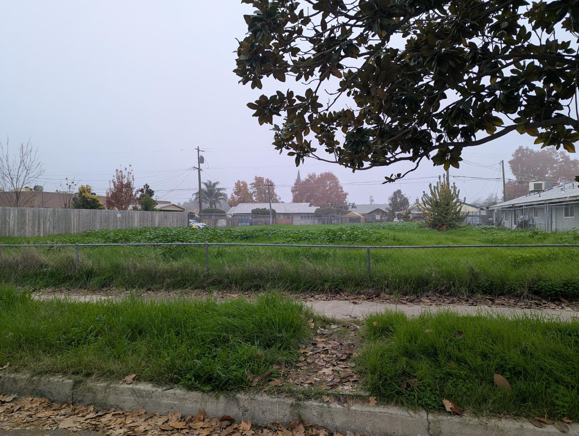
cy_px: 218
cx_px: 290
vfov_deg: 56.9
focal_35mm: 24
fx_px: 402
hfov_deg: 71.5
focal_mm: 6.81
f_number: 1.85
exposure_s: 1/643
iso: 47
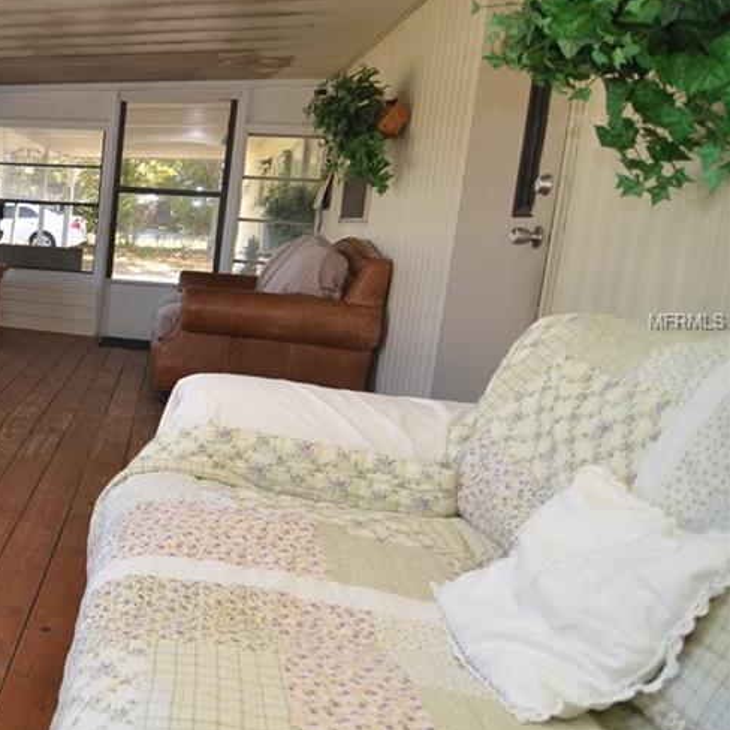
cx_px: -33
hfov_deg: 42.5
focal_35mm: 32
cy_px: 322
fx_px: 763
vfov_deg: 51.0
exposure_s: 1/80
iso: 100
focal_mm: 12
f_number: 4.5
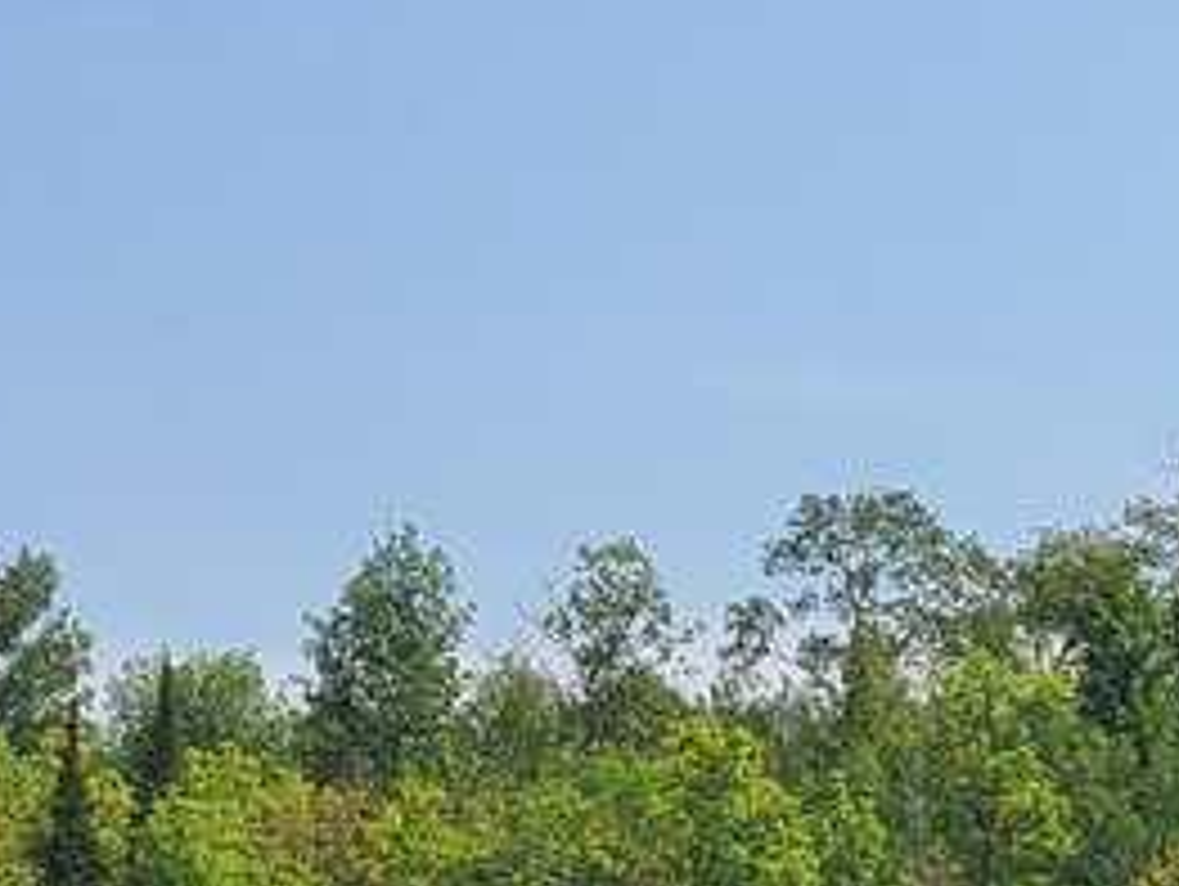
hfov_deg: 15.5
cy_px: 747
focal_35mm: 127
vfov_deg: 11.6
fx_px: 4330
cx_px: 729
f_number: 1.8
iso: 40
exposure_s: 1/3067
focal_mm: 5.4
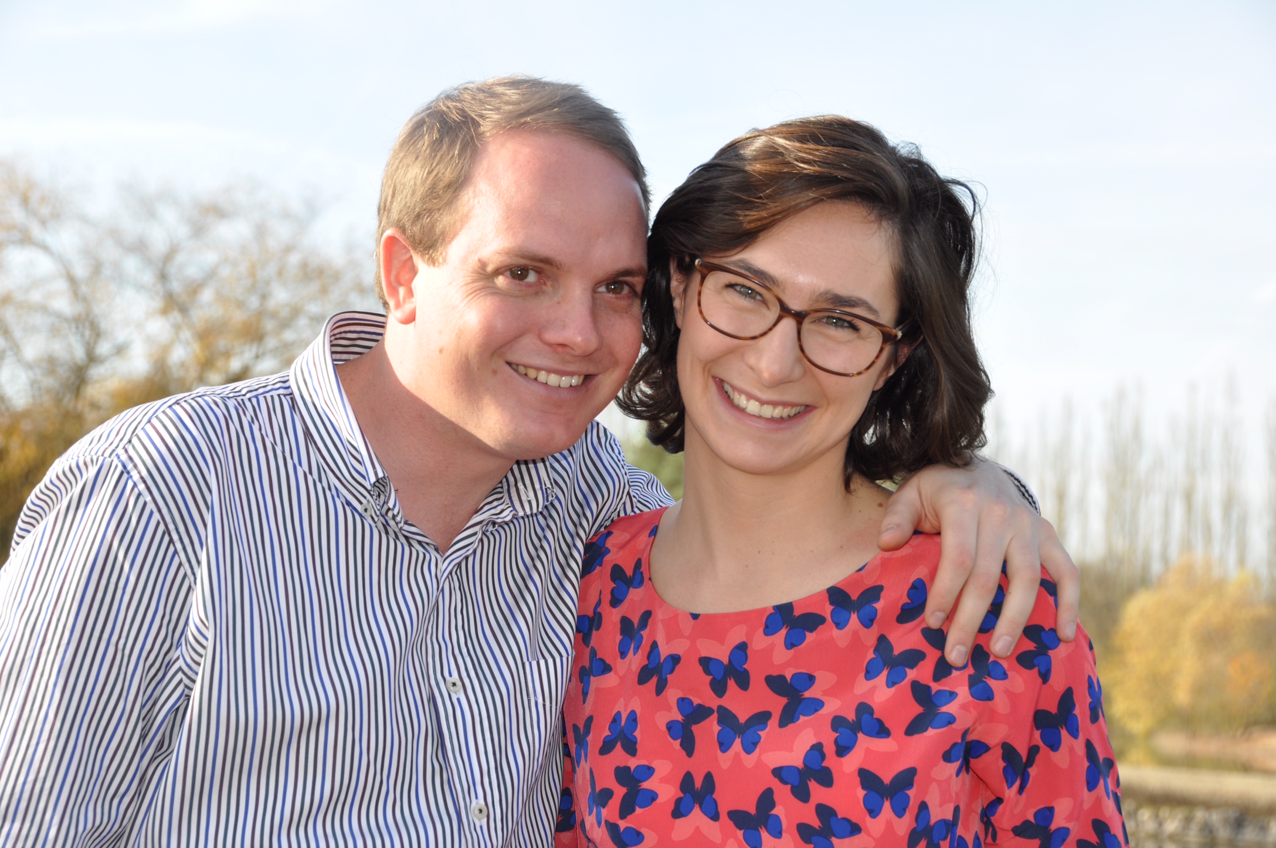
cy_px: 424
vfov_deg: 15.2
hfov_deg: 22.6
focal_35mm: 90
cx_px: 638
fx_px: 3187
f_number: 8
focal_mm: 60
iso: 200
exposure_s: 1/200
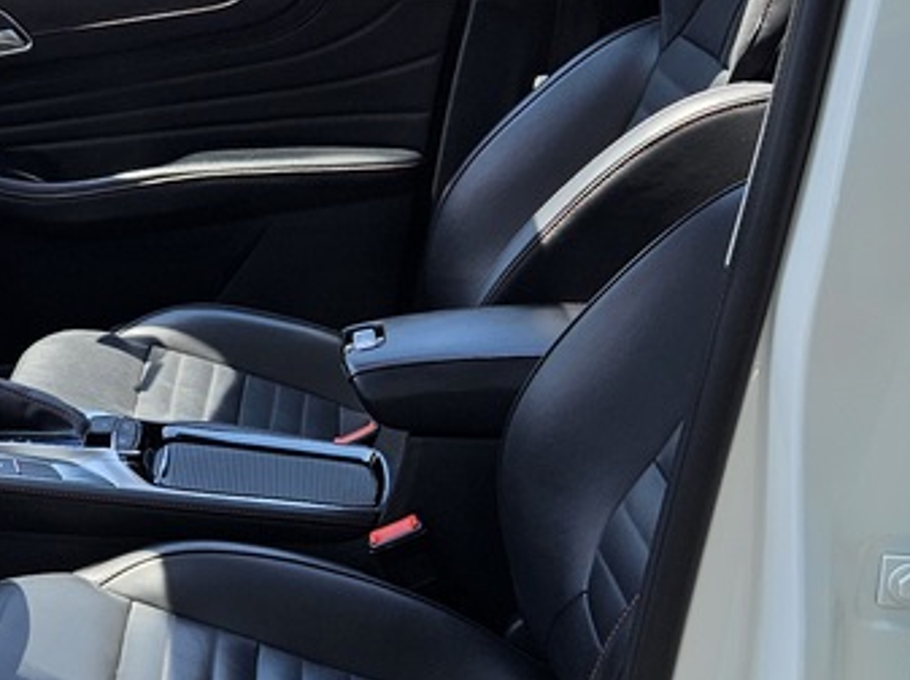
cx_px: -8
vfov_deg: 17.9
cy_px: 386
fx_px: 2153
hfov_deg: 22.9
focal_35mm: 82
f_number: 1.8
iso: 25
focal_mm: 5.4
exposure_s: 1/519
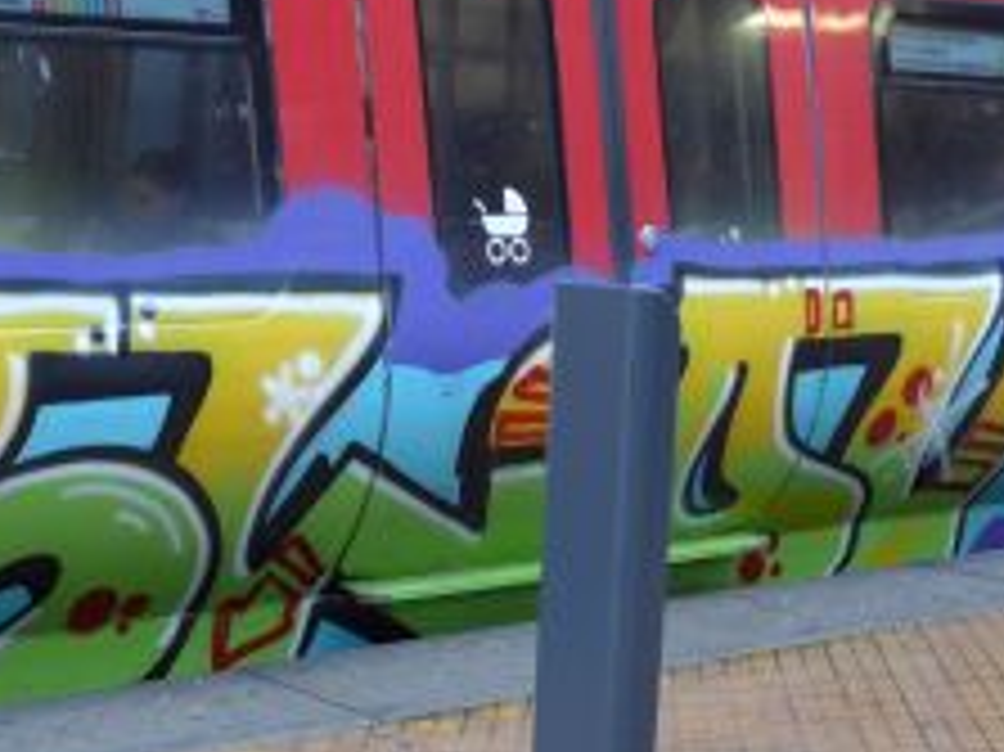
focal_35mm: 65
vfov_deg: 22.2
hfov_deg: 29.3
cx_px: 221
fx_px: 1884
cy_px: 628
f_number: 2
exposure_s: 1/60
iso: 200
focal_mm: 6
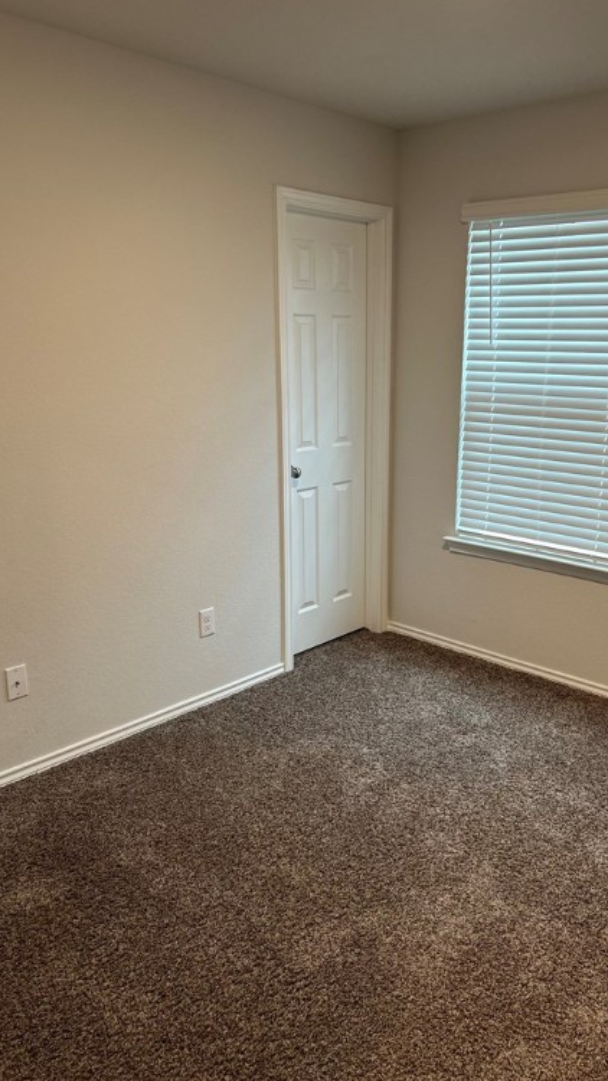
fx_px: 831
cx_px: 372
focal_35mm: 29
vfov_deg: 66.1
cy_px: 530
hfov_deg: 40.0
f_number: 1.5
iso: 100
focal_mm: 5.7
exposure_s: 1/60
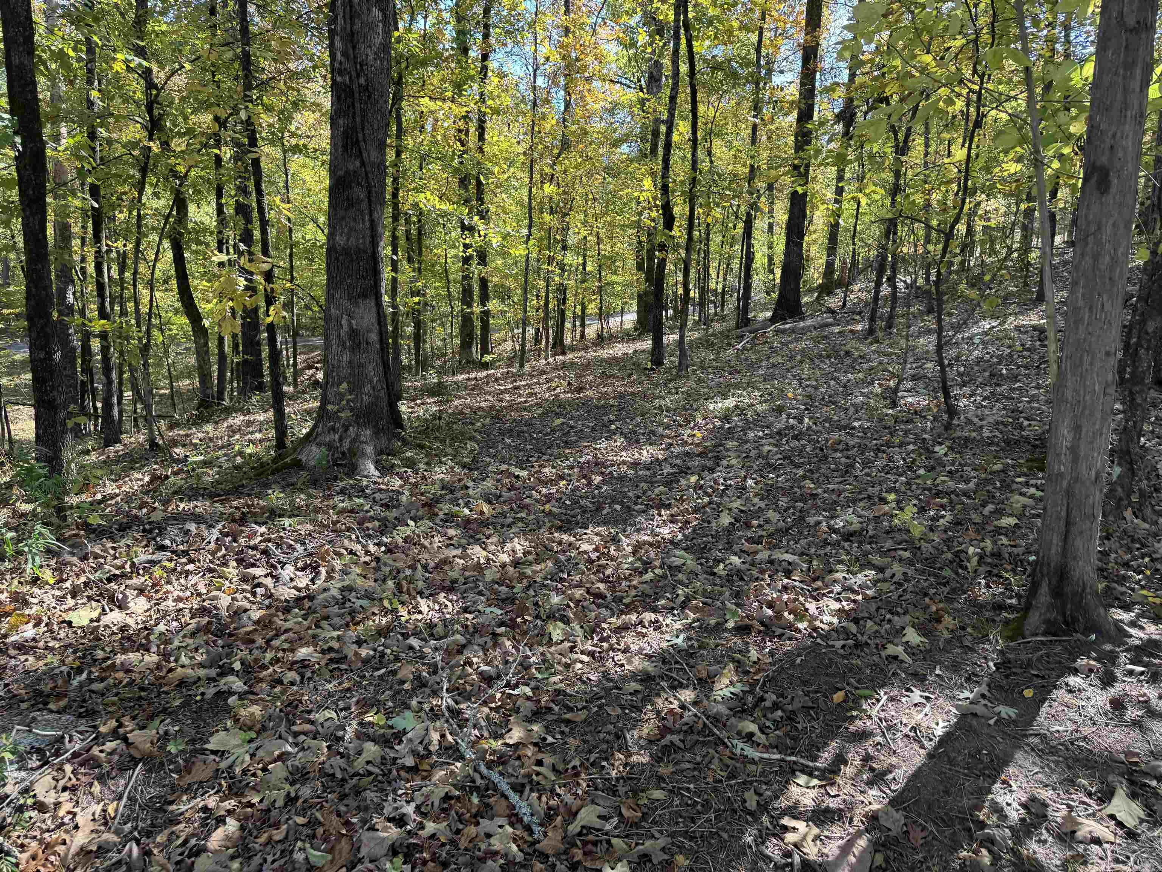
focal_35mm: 24
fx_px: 806
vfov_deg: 56.8
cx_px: 581
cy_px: 436
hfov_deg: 71.6
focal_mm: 6.76
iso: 64
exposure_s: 1/184
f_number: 1.78
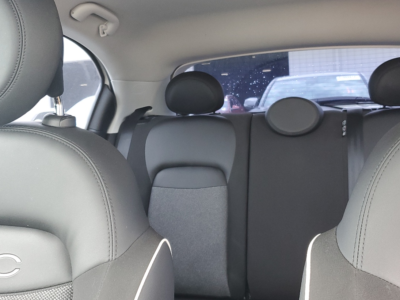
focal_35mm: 38
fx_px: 439
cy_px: 120
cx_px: 202
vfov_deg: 37.6
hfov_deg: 49.0
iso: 96
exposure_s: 1/120
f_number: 1.5
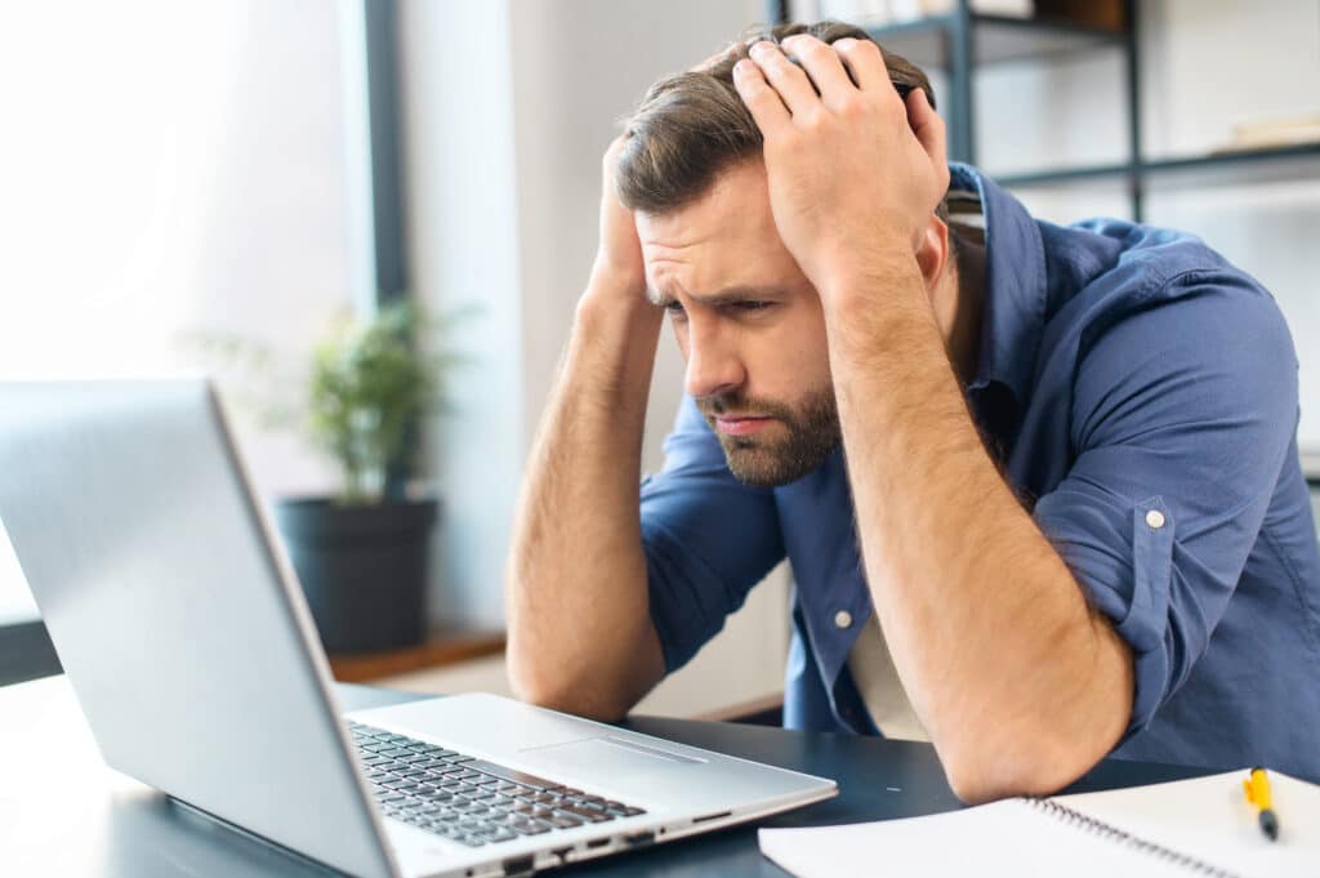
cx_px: 660
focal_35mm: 50
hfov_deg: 39.6
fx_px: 1832
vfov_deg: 26.9
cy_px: 439
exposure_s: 1/250
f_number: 2.8
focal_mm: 50
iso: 360
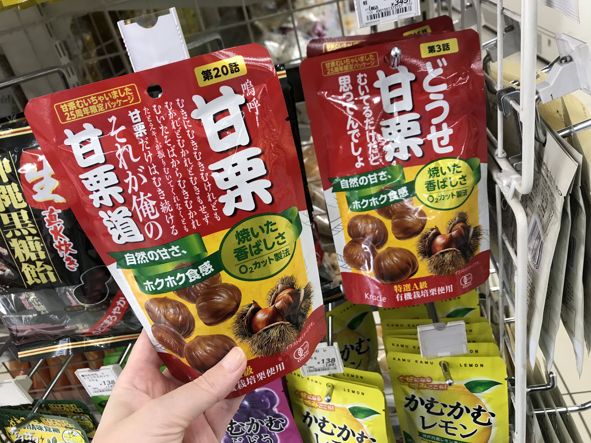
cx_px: 296
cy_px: 222
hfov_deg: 63.4
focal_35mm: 28
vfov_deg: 49.7
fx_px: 478
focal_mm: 3.99
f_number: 1.8
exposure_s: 1/33
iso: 20
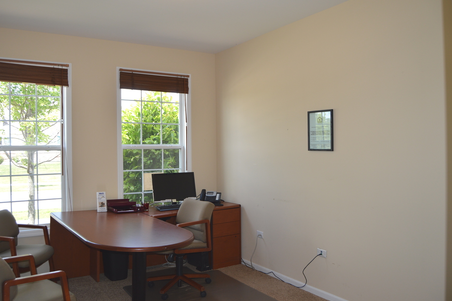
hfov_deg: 63.6
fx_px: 364
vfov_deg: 44.9
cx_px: 210
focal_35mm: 29
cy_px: 154
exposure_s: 1/125
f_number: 4
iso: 180
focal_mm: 18
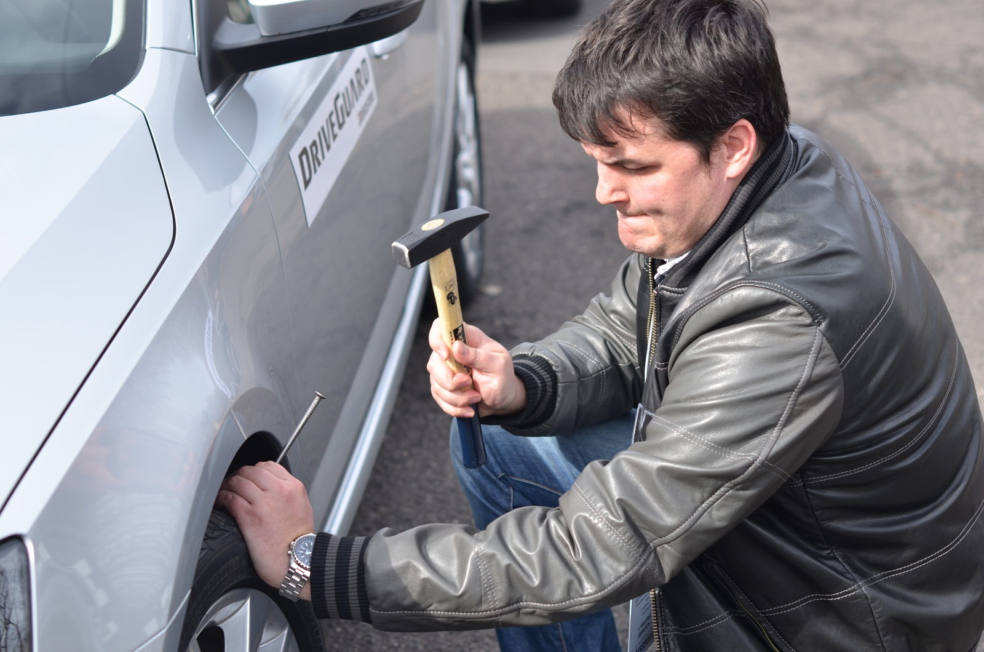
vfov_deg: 18.1
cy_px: 326
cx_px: 492
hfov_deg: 27.0
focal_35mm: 75
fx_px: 2046
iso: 100
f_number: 2.8
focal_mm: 50
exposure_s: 1/800
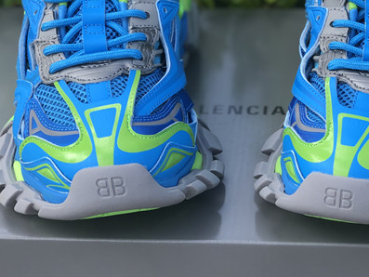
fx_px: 1034
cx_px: 255
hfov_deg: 20.1
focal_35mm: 97
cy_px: 66
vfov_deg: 15.2
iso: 16
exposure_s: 1/255
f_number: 2.4
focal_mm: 6
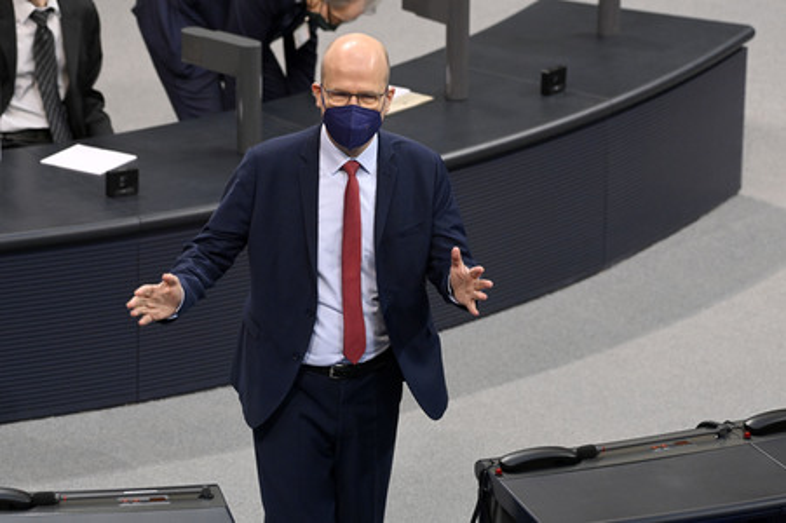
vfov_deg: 6.9
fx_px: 4363
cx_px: 393
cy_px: 262
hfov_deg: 10.3
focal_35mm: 200
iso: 8000
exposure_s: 1/250
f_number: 5.6
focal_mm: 200
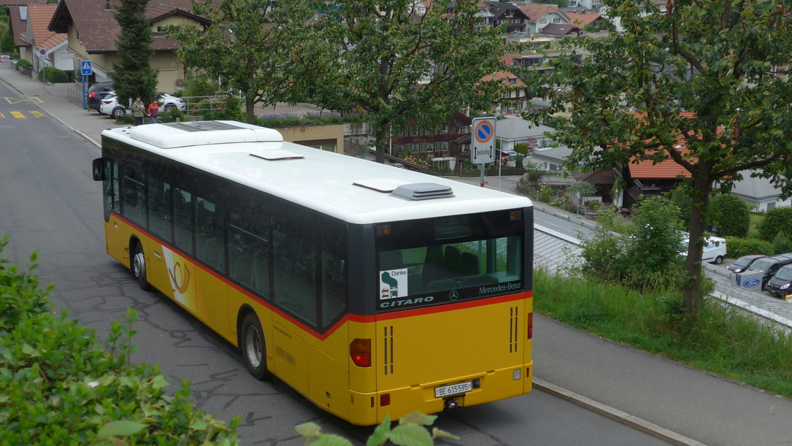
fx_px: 1113
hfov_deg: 39.2
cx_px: 386
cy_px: 242
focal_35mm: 53
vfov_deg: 22.6
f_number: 2.8
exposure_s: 1/640
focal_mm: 9
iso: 80
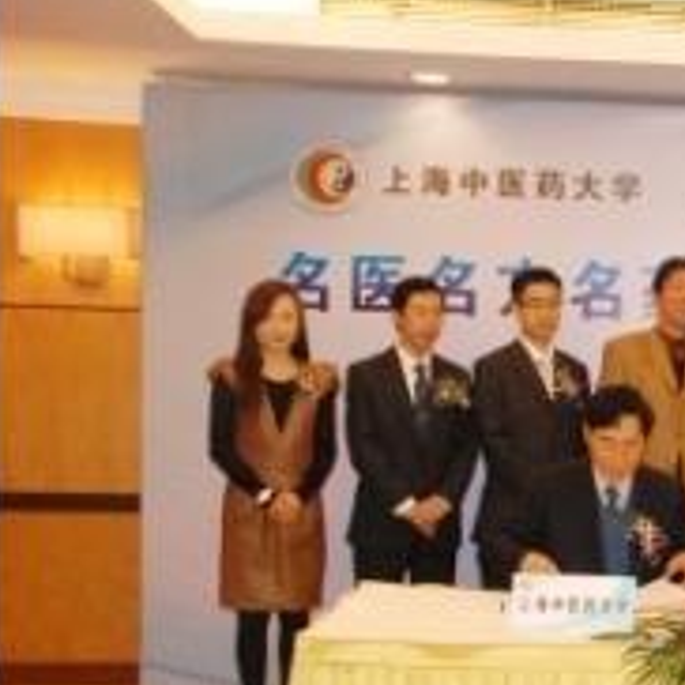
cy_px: 486
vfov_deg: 27.0
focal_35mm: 63
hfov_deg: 24.6
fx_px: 1410
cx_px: 832
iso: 1600
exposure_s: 1/60
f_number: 5.6
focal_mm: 20
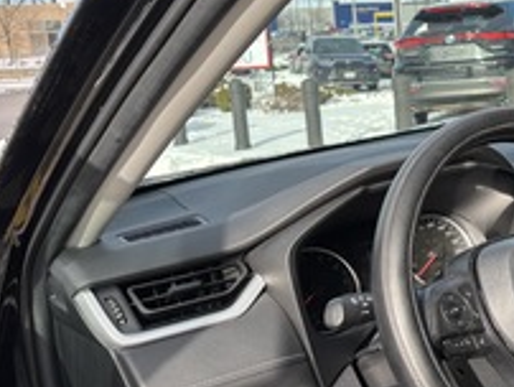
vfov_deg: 27.0
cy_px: 159
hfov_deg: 33.2
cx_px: 486
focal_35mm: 54
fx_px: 803
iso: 50
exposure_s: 1/961
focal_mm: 5.96
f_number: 1.6
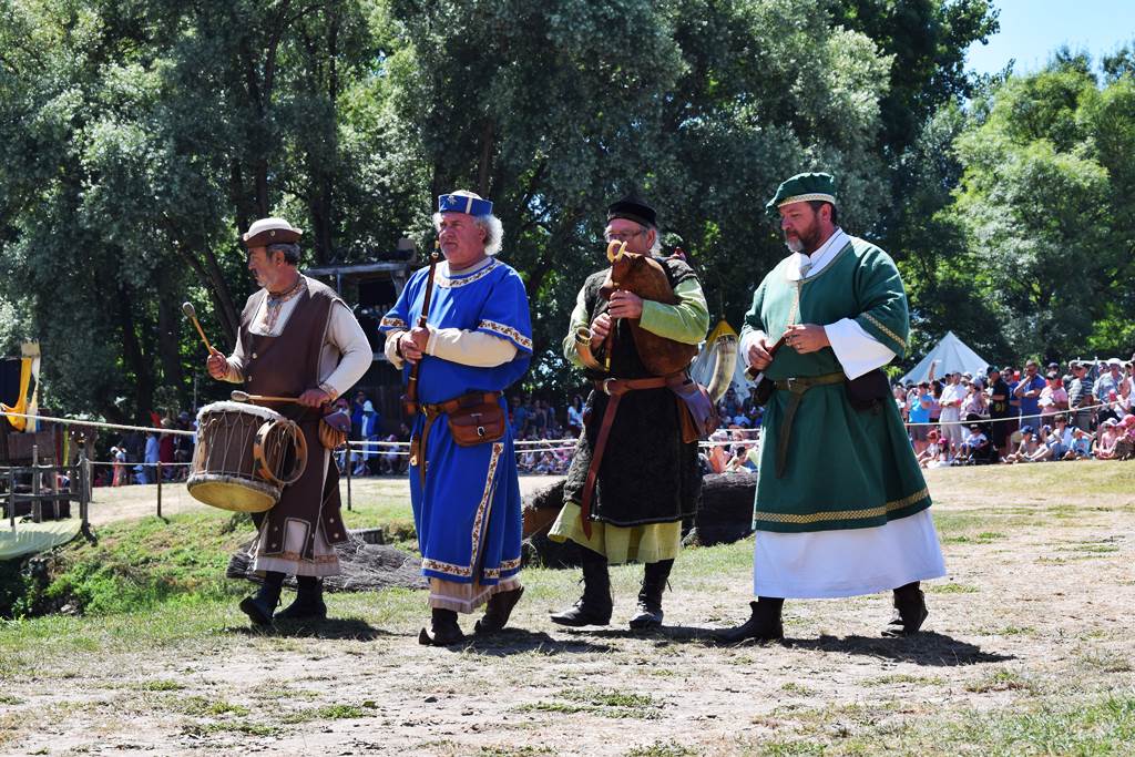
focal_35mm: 82
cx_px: 568
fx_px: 2601
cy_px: 378
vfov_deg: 16.6
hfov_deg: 24.6
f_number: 8
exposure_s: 1/250
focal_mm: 55
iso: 200
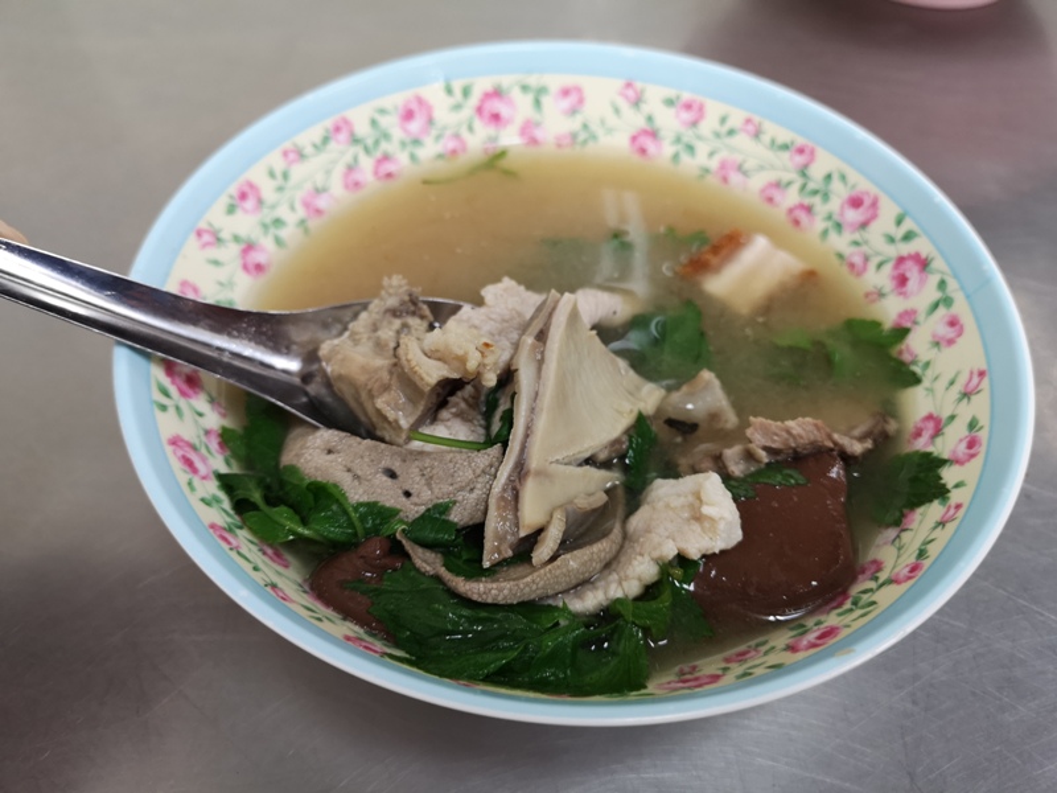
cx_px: 528
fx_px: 824
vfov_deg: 51.4
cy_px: 396
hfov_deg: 65.3
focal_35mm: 27
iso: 160
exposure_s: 1/33.3
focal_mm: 3.95
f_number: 1.8
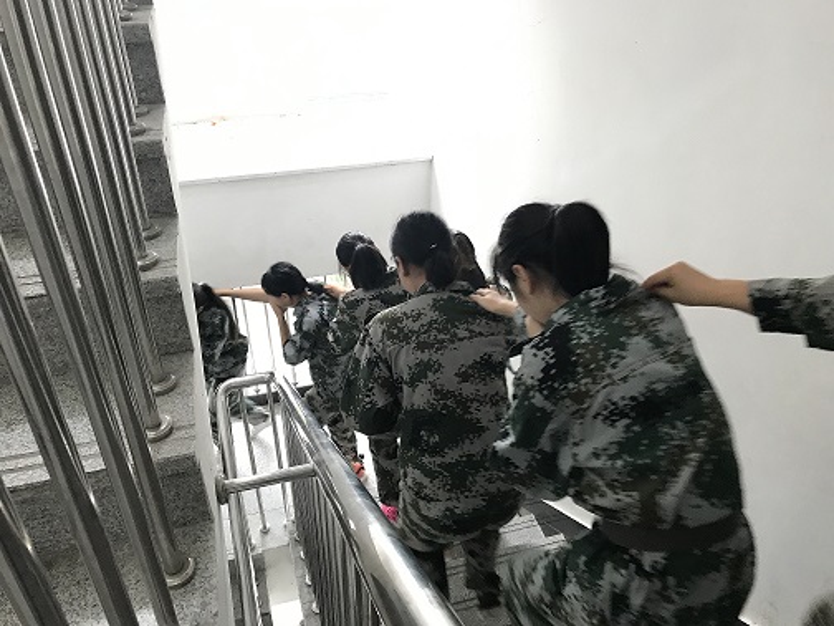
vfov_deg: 49.7
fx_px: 675
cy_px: 313
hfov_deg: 63.4
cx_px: 417
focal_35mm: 28
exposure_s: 1/17
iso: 64
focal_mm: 3.99
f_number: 1.8
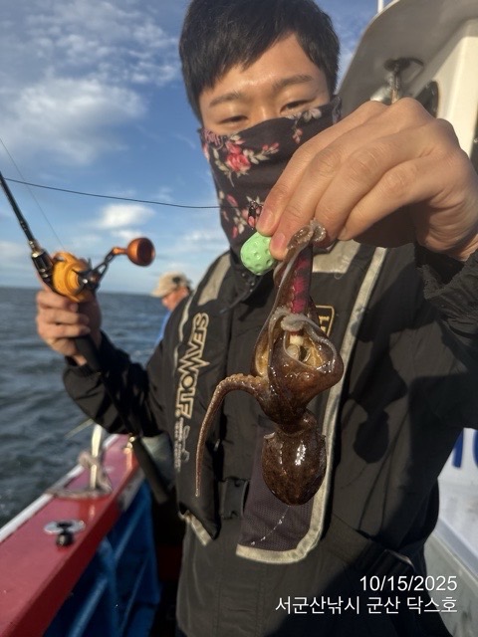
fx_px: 442
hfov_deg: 56.8
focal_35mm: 24
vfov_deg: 71.6
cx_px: 239
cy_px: 318
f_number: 1.78
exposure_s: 1/2370
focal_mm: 6.76
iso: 80
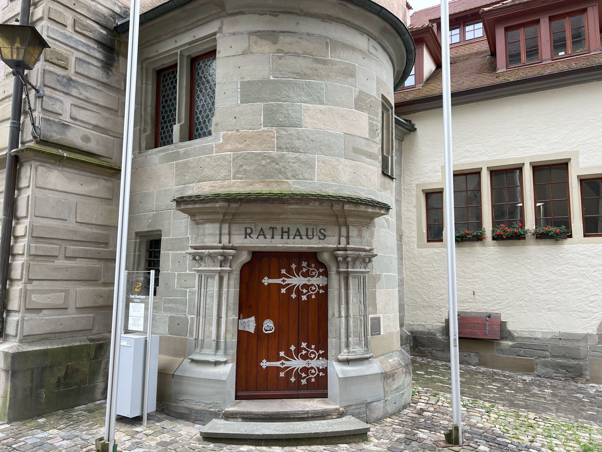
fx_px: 452
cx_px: 301
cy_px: 226
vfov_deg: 53.1
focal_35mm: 26
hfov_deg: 67.3
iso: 50
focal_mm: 5.7
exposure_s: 1/304
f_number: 1.5
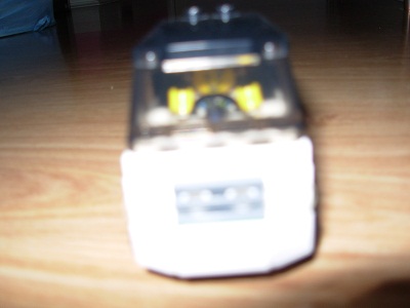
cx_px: 205
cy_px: 154
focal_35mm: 38
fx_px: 450
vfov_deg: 37.7
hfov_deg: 49.0
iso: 50
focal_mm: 6.3
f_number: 2.9
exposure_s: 1/32
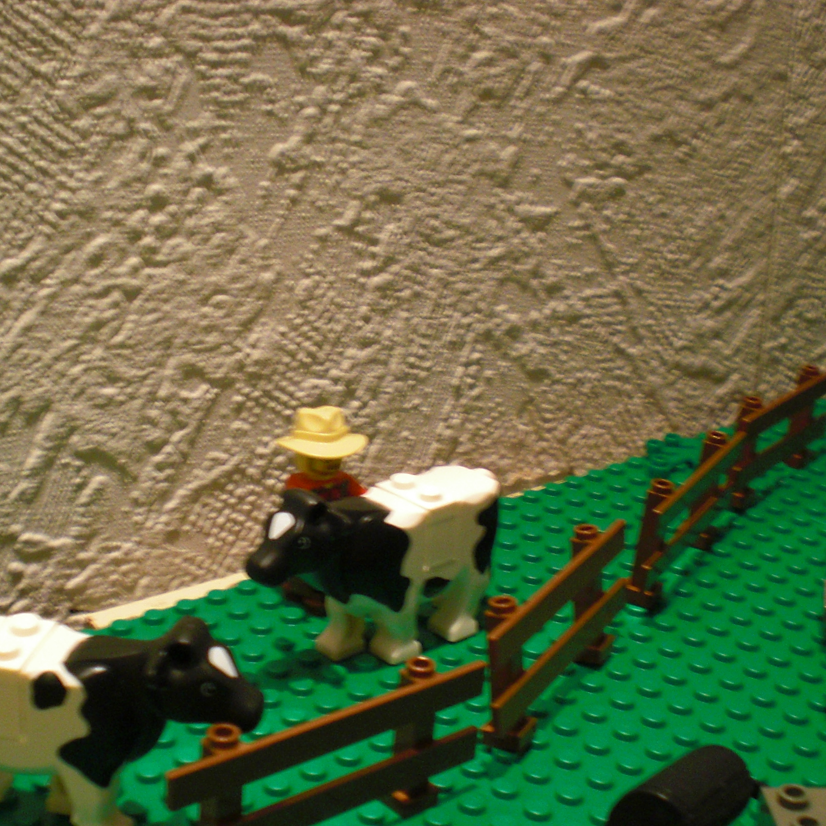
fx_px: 1512
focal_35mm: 56
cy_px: 501
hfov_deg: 30.5
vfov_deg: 30.5
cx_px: 346
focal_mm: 6.3
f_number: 3.1
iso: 200
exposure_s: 1/6
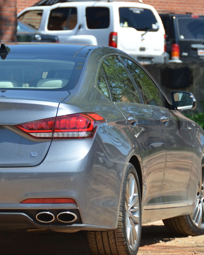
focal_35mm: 313
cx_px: 29
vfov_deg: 6.2
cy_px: 136
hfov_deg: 4.9
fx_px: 2362
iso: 400
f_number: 5.6
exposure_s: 1/1250
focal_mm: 130
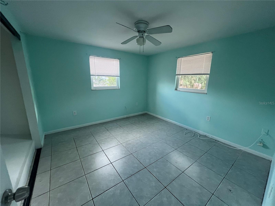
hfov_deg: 106.2
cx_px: 138
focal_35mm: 13
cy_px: 103
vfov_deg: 89.9
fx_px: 103
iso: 250
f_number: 1.8
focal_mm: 1.57
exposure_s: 1/71
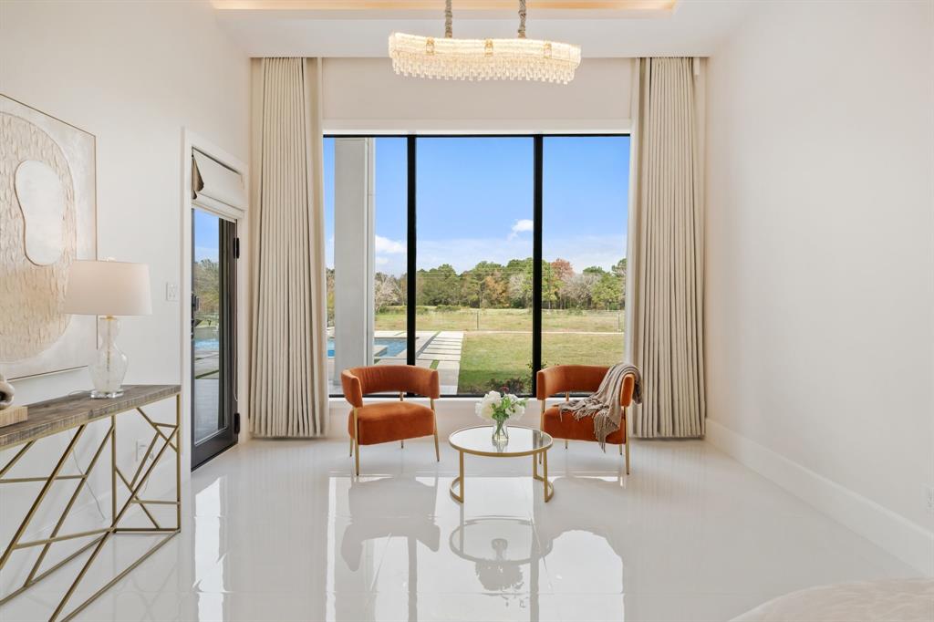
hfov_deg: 84.0
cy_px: 311
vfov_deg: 61.9
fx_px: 519
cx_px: 467
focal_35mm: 20
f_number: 8
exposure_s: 1/13
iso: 100
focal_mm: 20
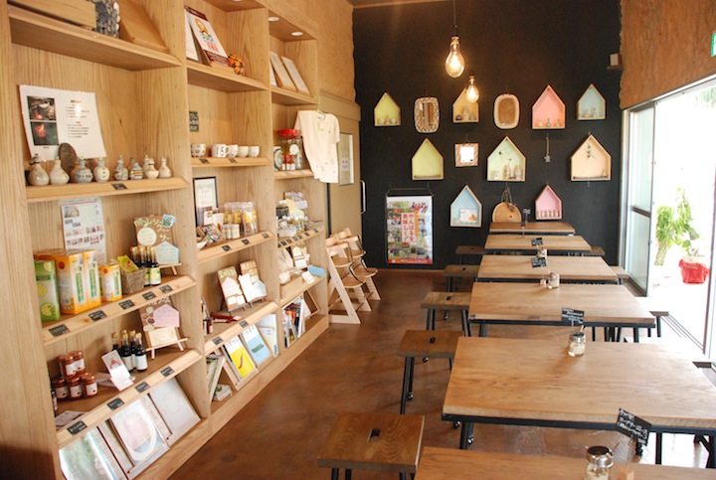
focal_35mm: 27
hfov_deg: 67.3
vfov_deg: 48.1
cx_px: 358
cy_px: 240
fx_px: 538
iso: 1600
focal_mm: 18
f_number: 4
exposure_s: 1/60
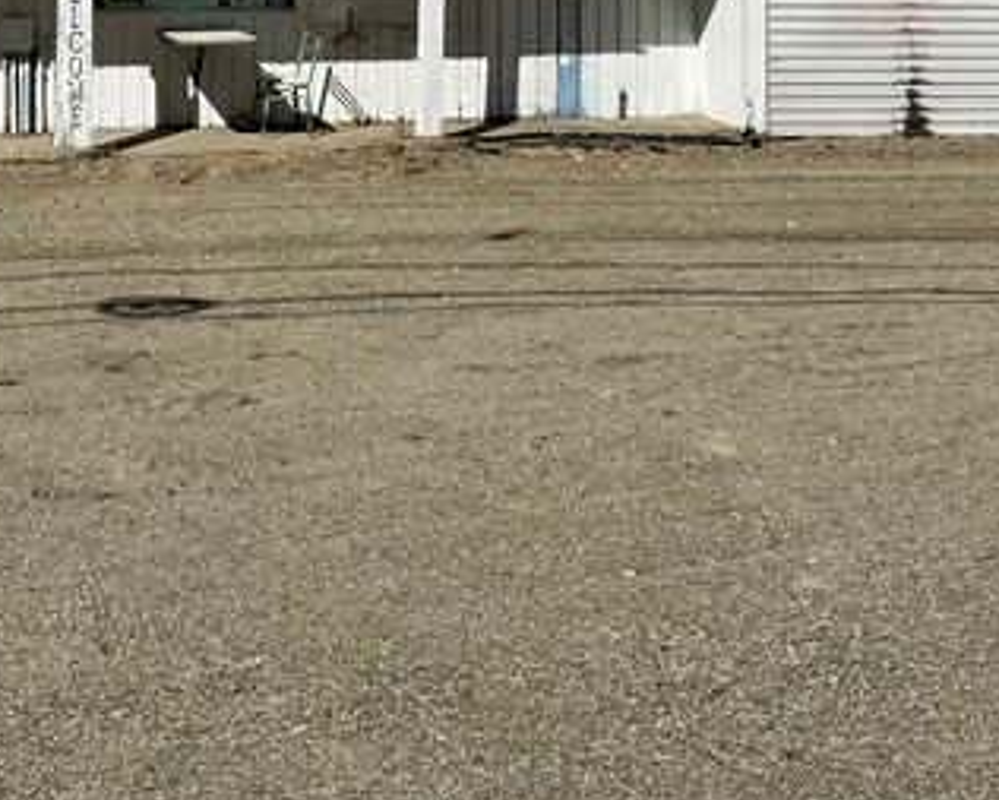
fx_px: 2248
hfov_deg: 24.9
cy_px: -221
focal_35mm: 76
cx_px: 307
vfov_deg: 18.8
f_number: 1.78
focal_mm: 6.76
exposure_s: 1/9009
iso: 80
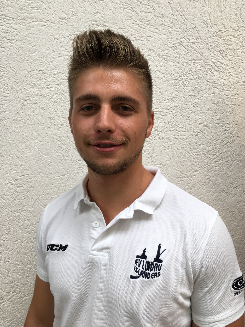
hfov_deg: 48.2
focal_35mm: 29
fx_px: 274
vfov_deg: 61.7
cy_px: 164
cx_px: 122
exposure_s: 1/50
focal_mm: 4.15
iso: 32
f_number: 2.2
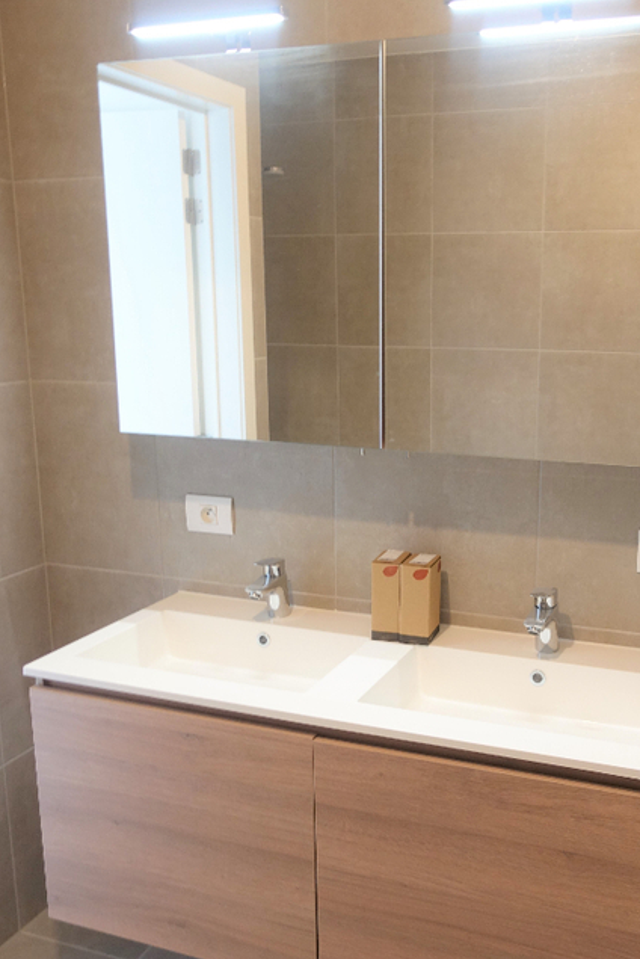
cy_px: 510
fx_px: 906
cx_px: 433
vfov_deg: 55.7
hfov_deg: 38.4
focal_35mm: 34
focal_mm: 8.8
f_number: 1.8
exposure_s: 1/30
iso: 200
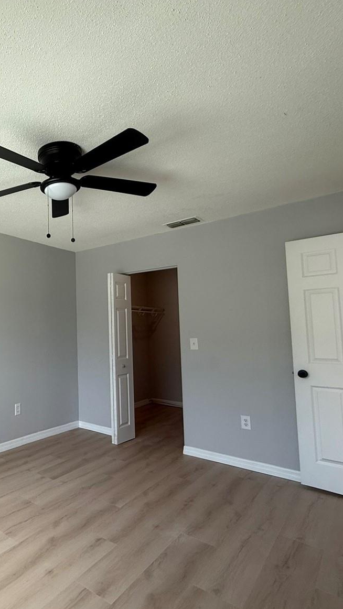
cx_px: 36
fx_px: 339
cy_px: 309
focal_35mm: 21
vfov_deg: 83.8
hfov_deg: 48.2
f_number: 2.2
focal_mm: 2.22
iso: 50
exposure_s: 1/99
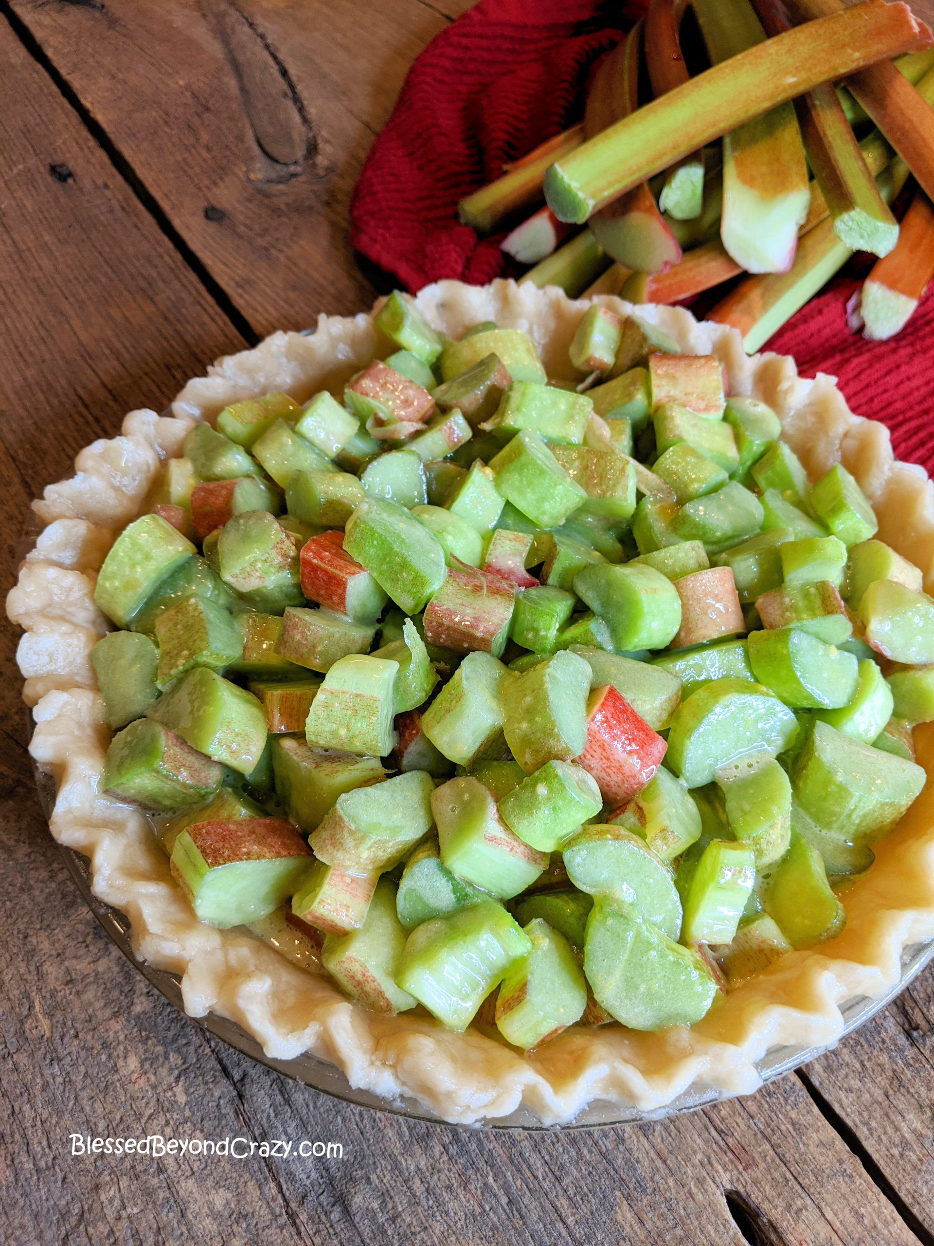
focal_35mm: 27
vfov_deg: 65.3
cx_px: 467
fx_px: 971
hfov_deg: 51.4
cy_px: 623
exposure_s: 1/120
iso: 62
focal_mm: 4.44
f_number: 1.8
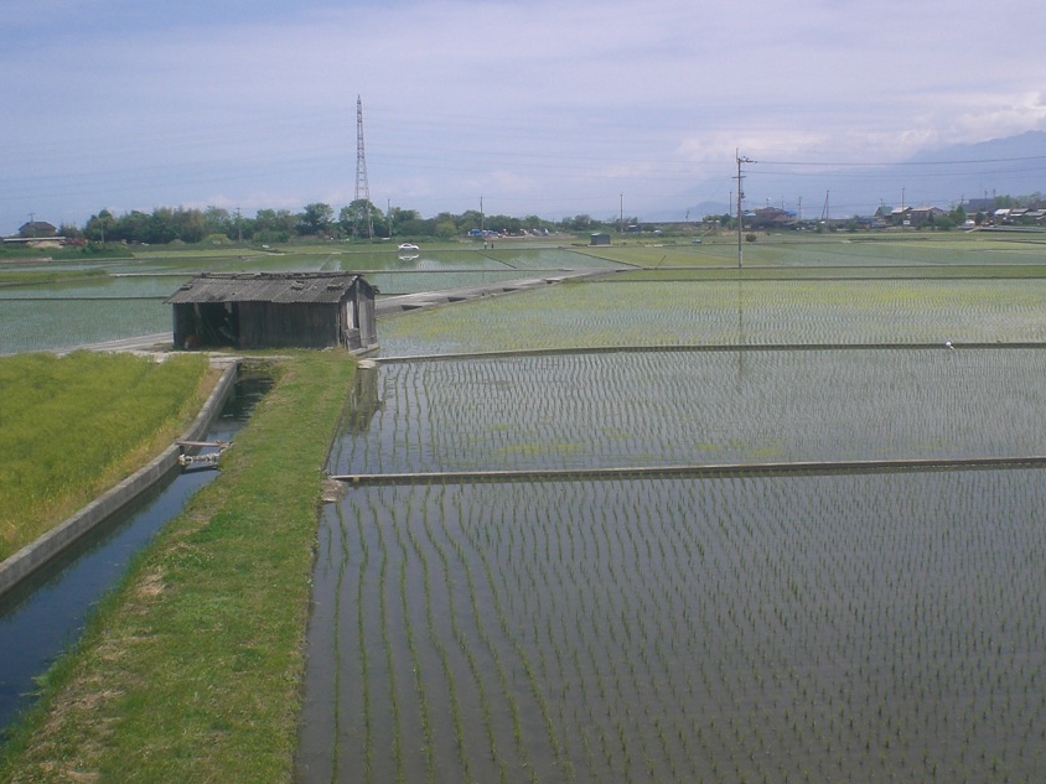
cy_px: 375
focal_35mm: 45
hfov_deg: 42.0
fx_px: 1360
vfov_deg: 32.2
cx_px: 602
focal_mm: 6.3
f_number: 4.4
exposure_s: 1/640
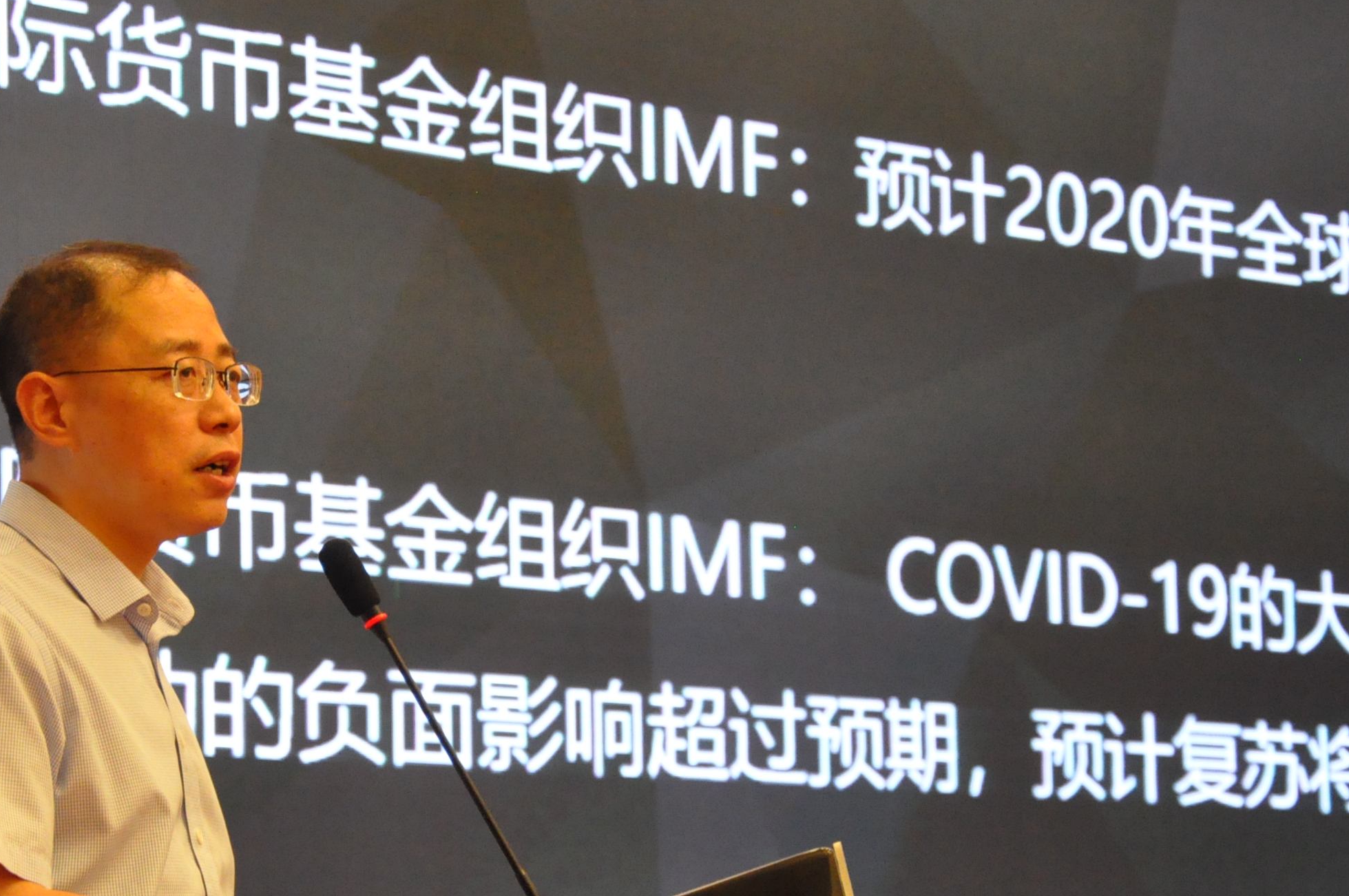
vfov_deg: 12.3
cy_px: 618
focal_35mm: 111
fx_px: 4147
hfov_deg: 18.4
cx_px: 360
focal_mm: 45
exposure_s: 1/125
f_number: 5.6
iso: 3200
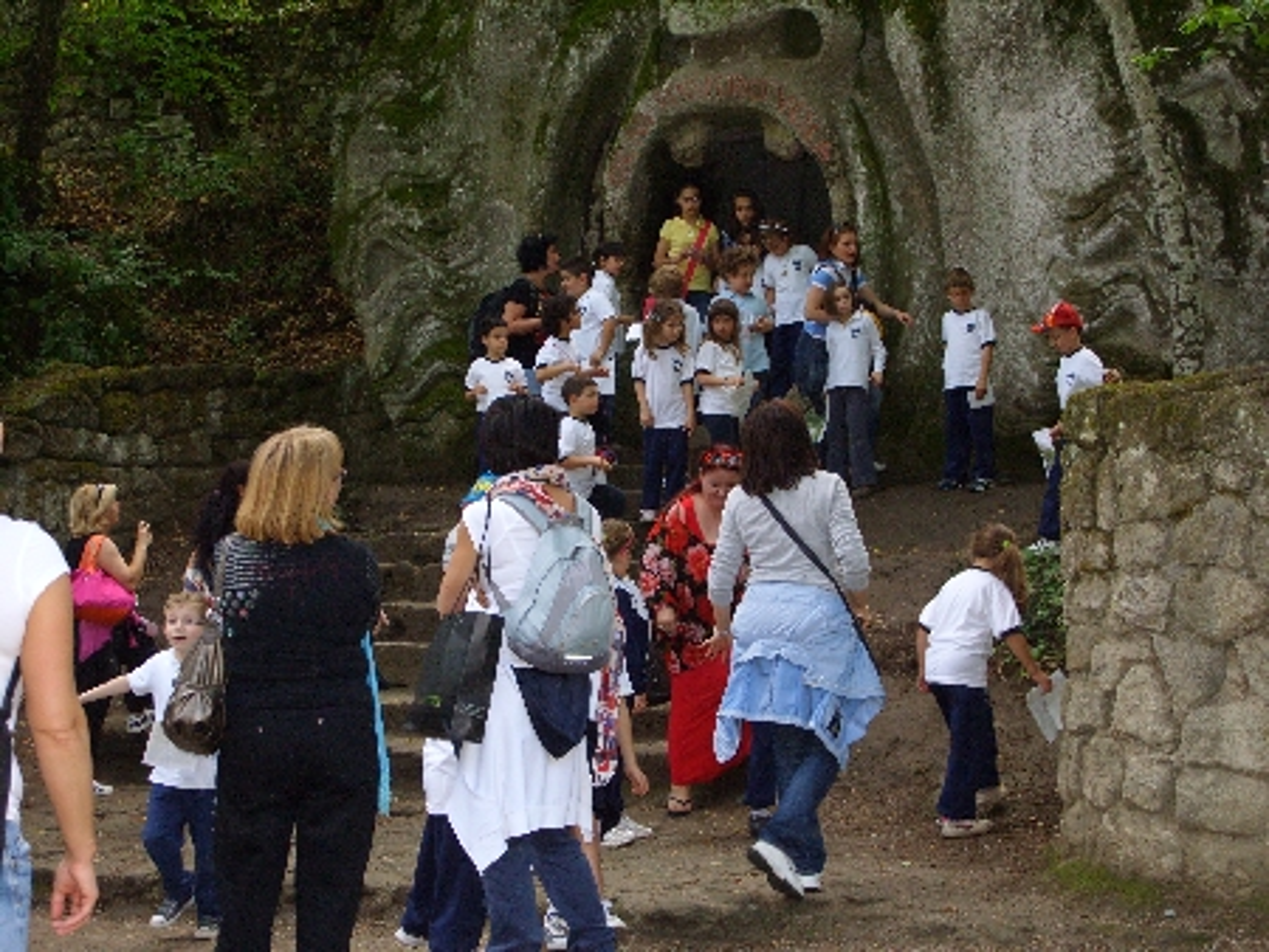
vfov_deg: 23.3
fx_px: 2311
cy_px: 476
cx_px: 634
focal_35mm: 63
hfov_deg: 30.7
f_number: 3.2
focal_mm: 12.95
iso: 400
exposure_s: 1/148
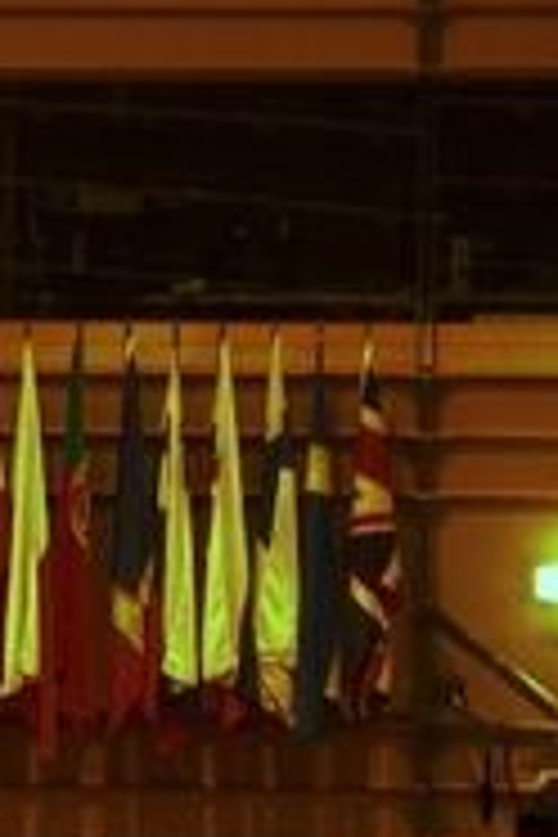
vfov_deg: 5.4
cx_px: -702
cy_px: 536
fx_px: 8834
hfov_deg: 3.6
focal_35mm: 380
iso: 200
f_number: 4.9
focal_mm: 23.4
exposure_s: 1/2.2
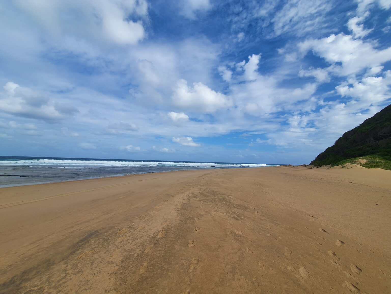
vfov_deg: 89.9
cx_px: 196
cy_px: 147
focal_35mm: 13
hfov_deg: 106.2
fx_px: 147
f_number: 2.2
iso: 50
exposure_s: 1/1604
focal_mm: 1.8
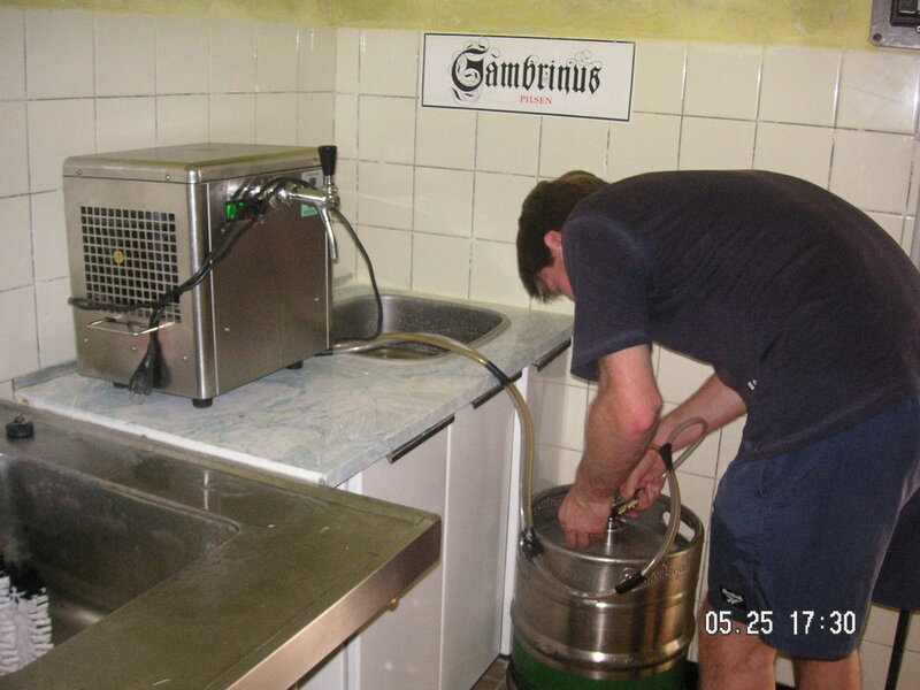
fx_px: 983
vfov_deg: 38.7
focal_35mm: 37
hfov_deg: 50.1
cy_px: 345
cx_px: 460
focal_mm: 6.1
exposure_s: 1/45
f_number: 2.8
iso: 160
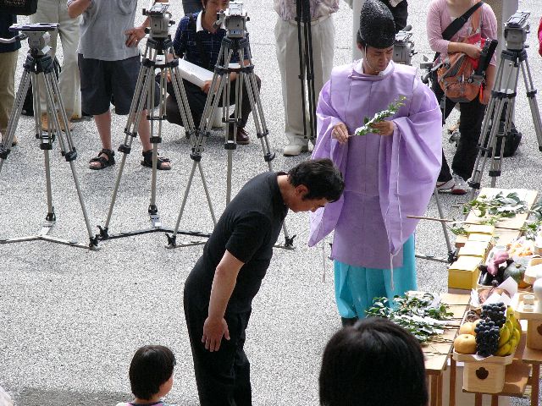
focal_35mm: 190
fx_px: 2975
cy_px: 203
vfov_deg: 7.8
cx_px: 271
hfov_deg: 10.4
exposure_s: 1/800
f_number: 2.8
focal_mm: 31.6
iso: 100
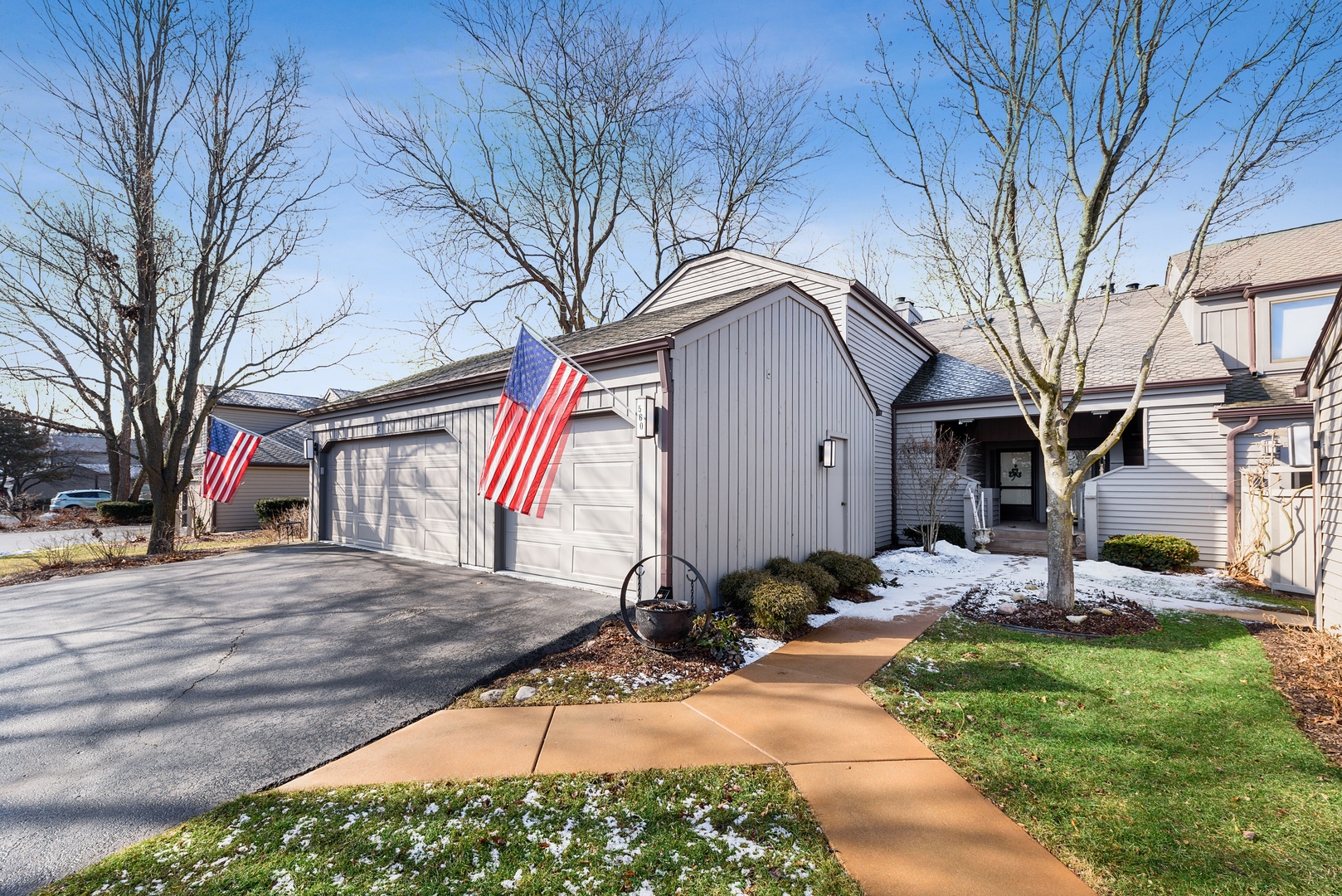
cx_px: 671
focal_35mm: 14
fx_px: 522
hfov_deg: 104.2
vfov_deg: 81.3
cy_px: 448
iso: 100
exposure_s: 1/80
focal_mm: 14
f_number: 9
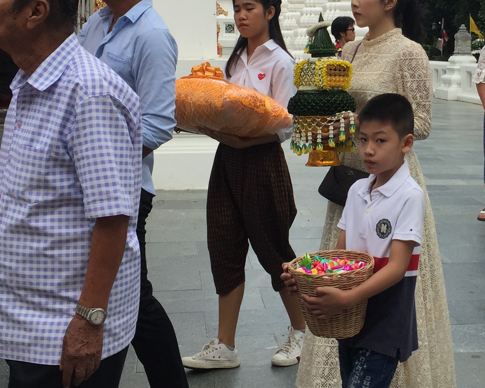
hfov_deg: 28.5
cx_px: 389
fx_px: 933
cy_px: 70
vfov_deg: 23.1
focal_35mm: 65
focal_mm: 4.15
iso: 32
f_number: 2.2
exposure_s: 1/1068
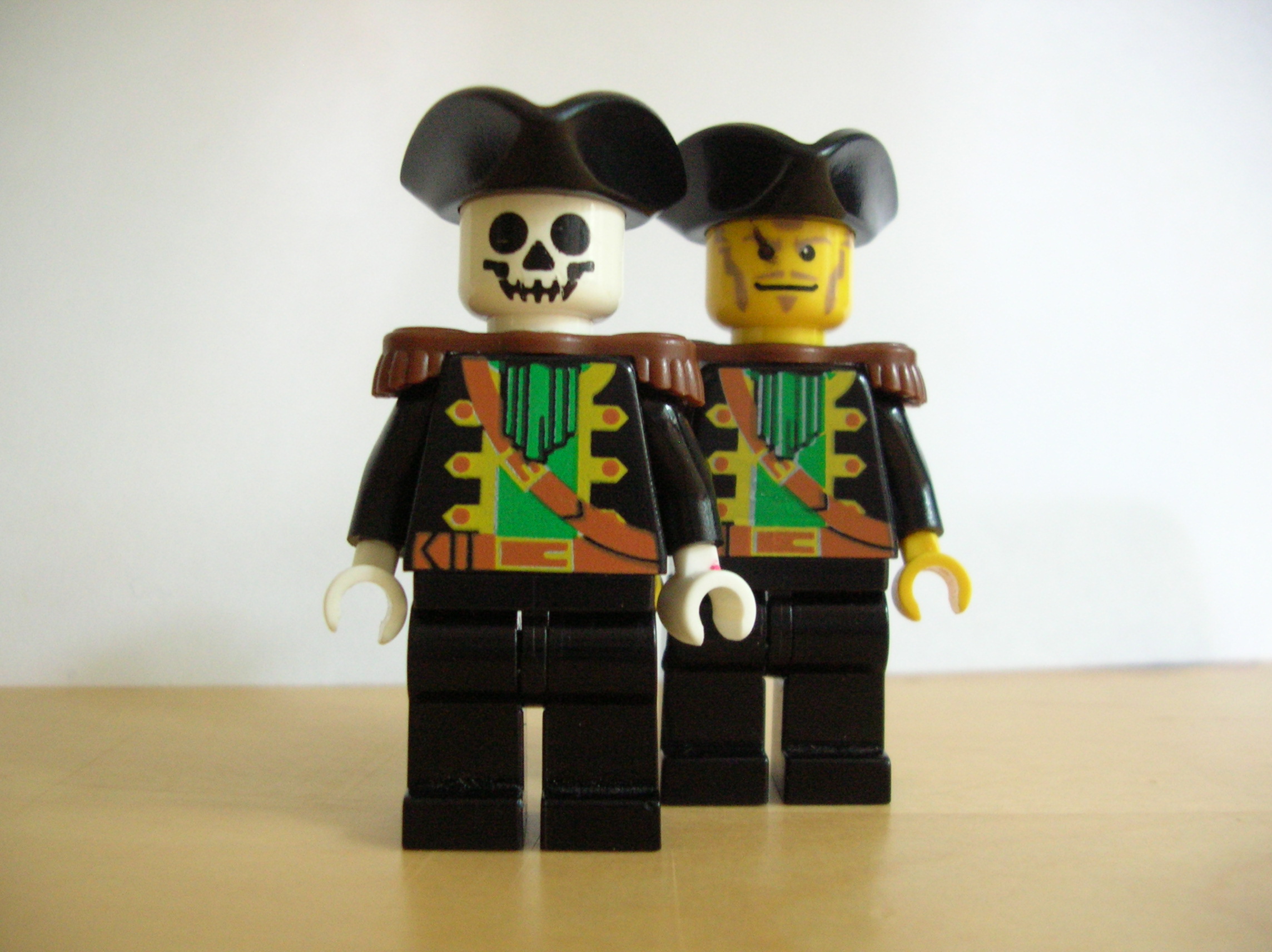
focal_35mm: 35
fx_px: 1285
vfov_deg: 40.6
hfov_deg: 52.7
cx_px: 636
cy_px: 476
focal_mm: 5.8
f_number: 2.8
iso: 200
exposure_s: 1/4.7
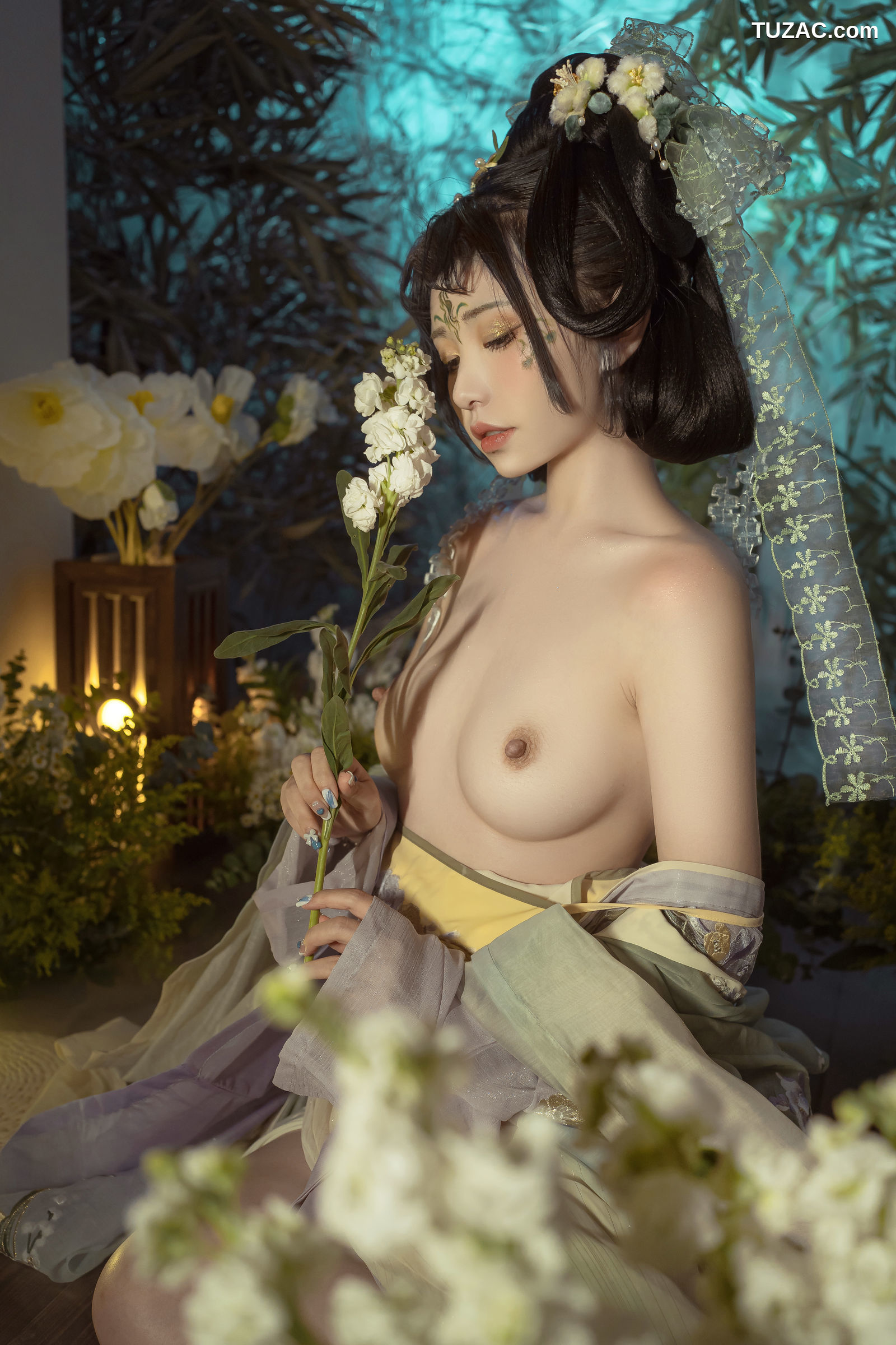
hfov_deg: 37.9
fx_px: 1307
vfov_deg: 54.4
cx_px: 448
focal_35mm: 35
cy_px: 672
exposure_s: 1/40
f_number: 3.5
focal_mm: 35
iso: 640
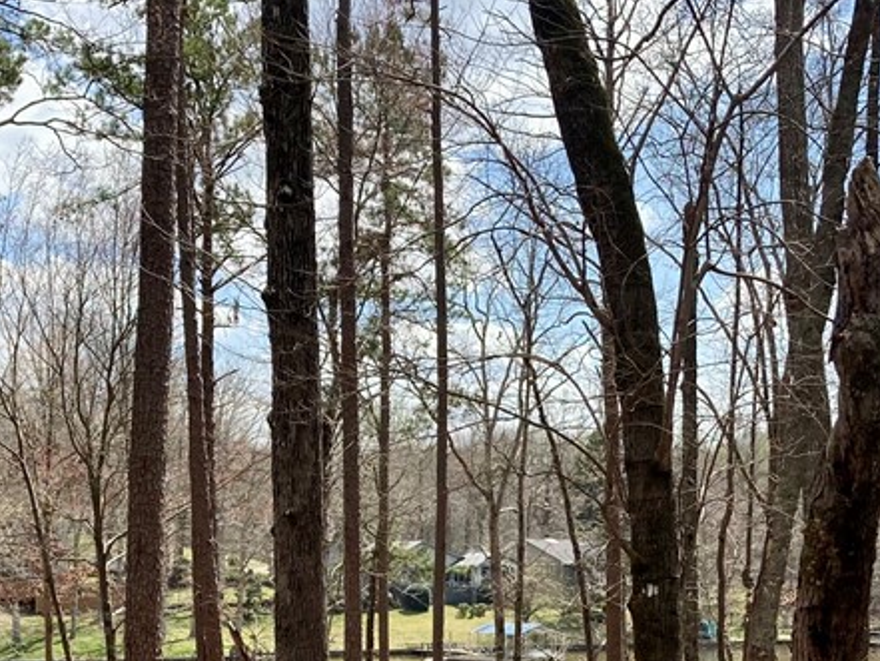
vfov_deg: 21.4
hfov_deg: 29.8
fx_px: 1653
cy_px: 733
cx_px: 407
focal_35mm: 65
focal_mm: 3.99
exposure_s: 1/1245
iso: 20
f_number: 1.8
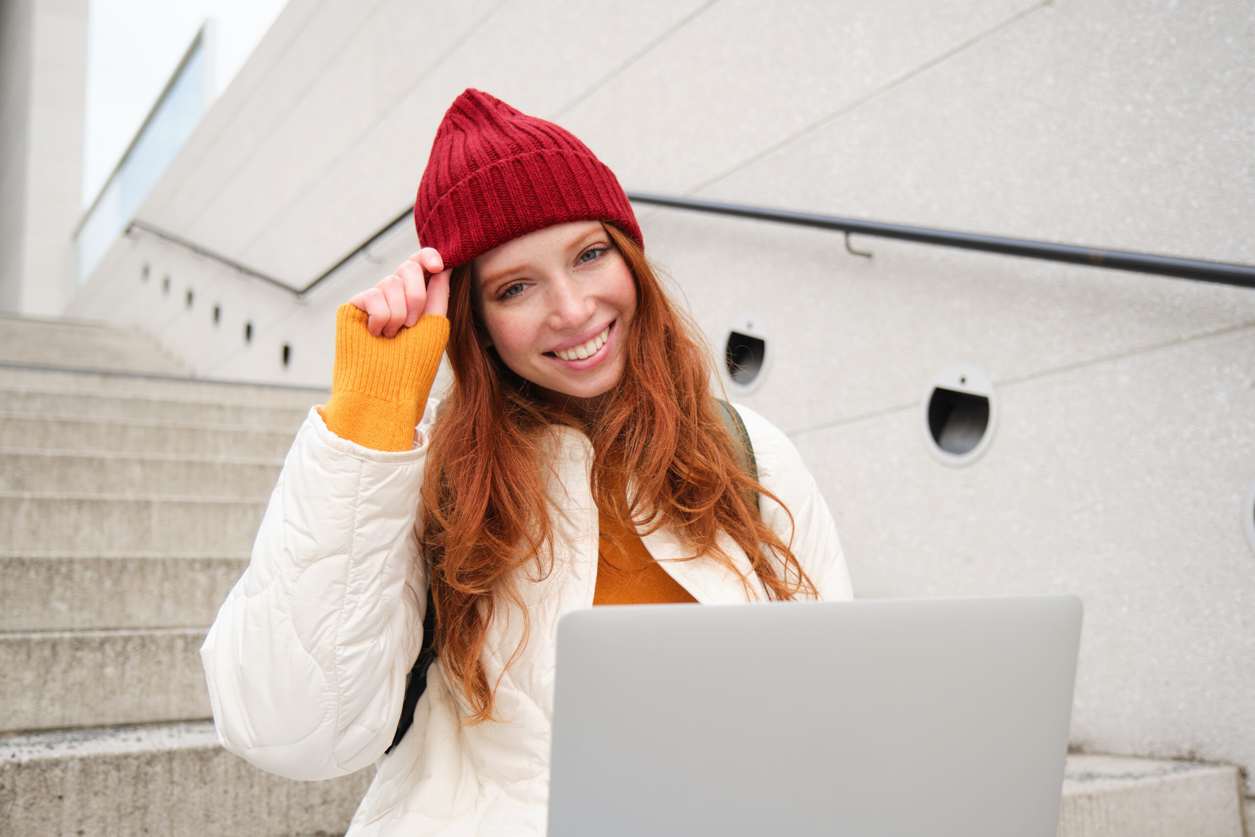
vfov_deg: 37.9
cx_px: 628
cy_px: 418
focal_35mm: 35
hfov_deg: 54.4
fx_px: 1220
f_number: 2.8
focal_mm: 23.4
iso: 200
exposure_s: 1/500
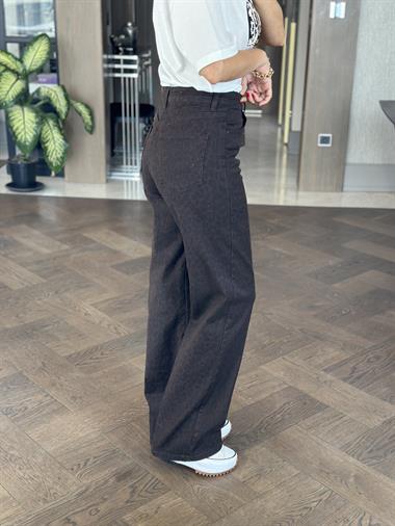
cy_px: 263
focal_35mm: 48
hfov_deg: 30.3
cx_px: 198
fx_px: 730
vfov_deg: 39.6
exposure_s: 1/69
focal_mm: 6.86
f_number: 1.78
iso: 125
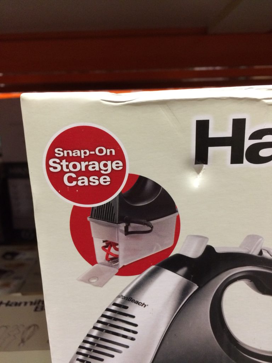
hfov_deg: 48.2
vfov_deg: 61.7
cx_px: 136
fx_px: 304
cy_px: 182
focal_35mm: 29
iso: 250
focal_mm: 4.15
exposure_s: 1/30
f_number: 2.2
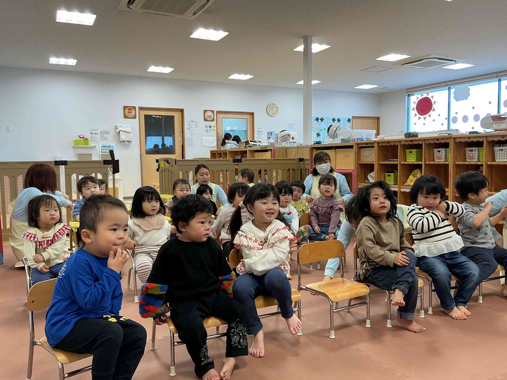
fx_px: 425
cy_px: 190
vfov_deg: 48.2
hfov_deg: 61.7
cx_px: 254
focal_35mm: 29
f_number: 1.8
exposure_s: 1/60
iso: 32
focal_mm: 3
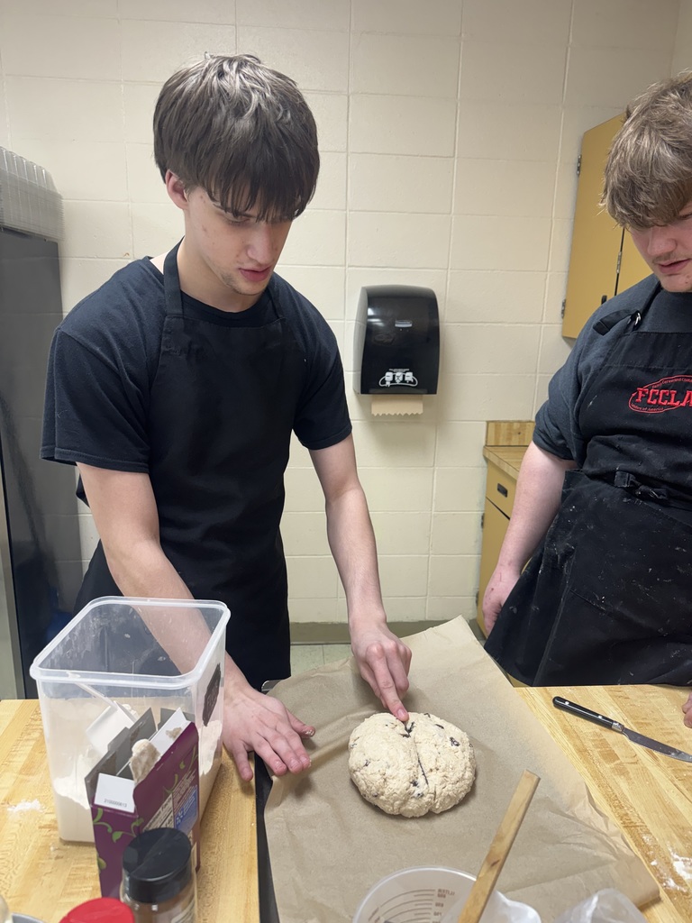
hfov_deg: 56.8
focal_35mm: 24
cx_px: 346
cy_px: 462
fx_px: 640
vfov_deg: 71.6
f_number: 1.78
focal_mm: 6.76
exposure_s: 1/120
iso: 160
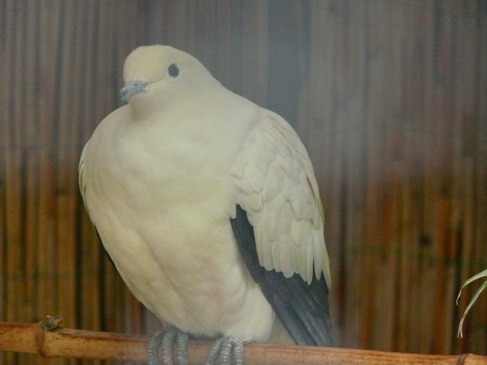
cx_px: 244
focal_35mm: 305
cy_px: 182
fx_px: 4290
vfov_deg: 4.9
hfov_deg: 6.5
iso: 800
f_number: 3.6
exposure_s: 1/60
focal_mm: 64.5
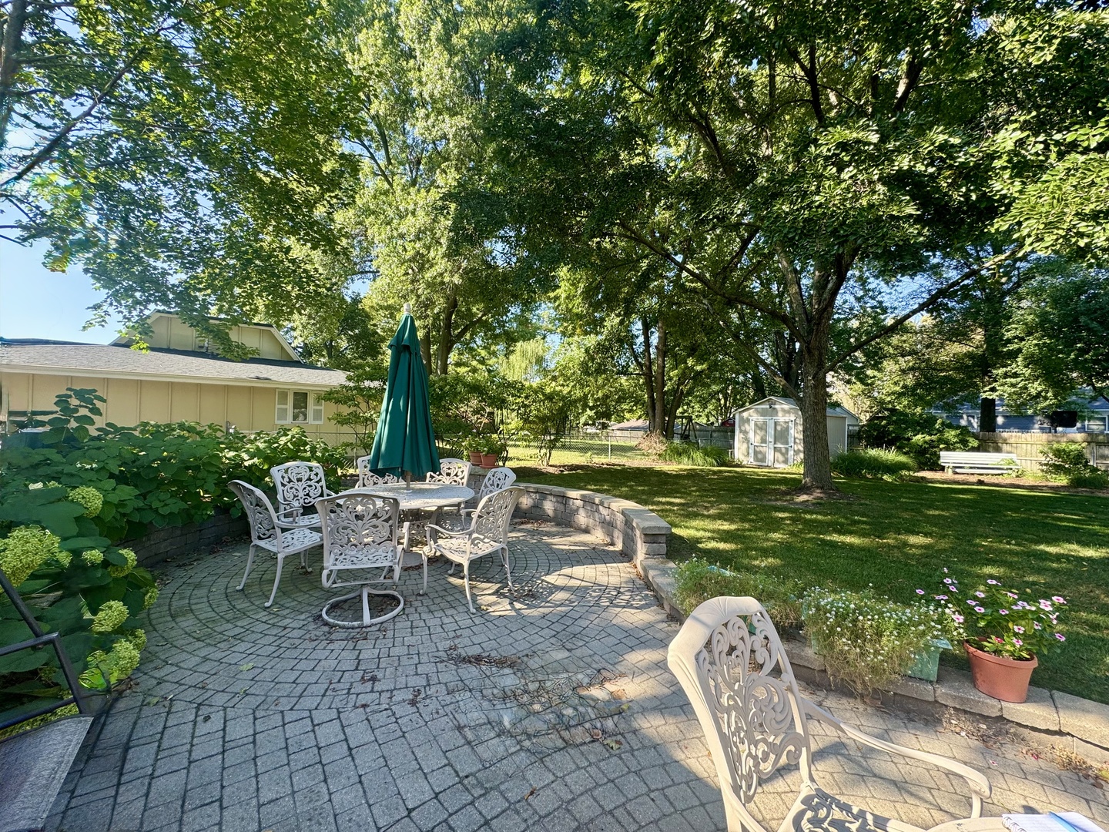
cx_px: 554
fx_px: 449
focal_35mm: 14
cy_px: 416
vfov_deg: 85.7
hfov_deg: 102.1
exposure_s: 1/228
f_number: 2.2
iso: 40
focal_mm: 2.22
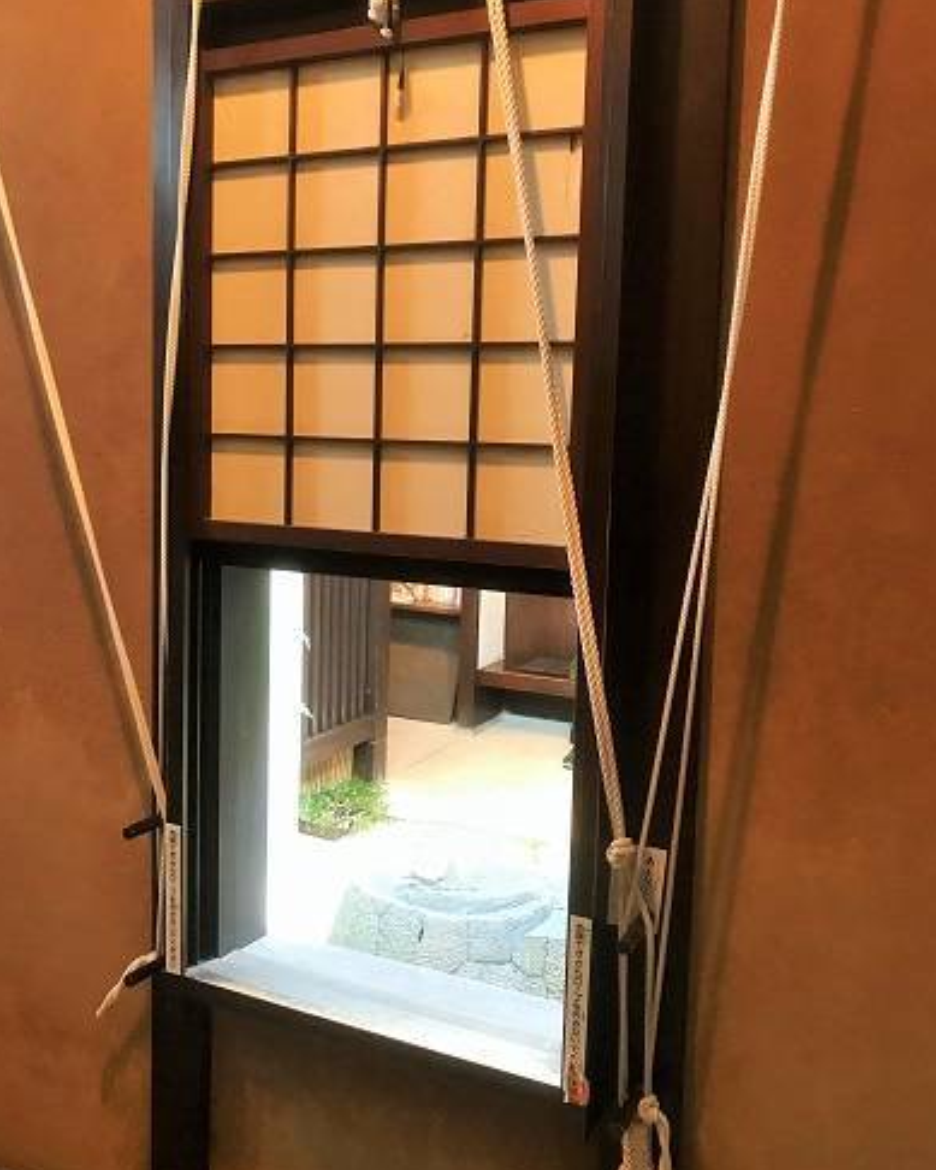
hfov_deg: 48.5
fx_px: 1038
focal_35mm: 30
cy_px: 555
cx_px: 467
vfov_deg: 58.7
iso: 100
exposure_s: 1/9
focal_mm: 3.99
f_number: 1.8
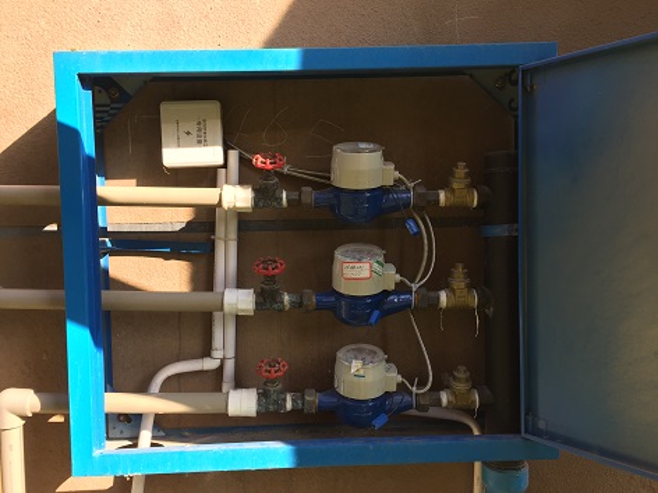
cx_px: 329
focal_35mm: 29
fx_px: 551
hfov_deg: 61.7
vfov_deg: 48.2
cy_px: 246
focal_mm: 4.15
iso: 32
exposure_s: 1/373
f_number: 2.2
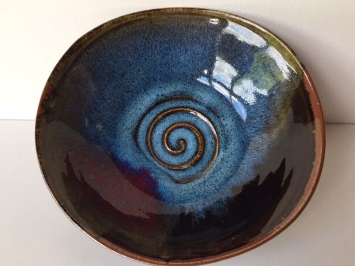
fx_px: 308
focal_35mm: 30
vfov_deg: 46.8
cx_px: 181
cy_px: 132
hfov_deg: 60.0
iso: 50
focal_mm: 4.15
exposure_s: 1/100
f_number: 2.2
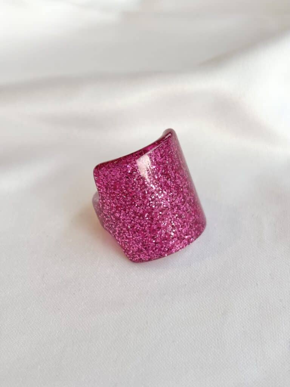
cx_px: 145
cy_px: 194
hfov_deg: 28.0
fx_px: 581
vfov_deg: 36.8
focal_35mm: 52
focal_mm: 5.96
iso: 32
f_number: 1.6
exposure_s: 1/209
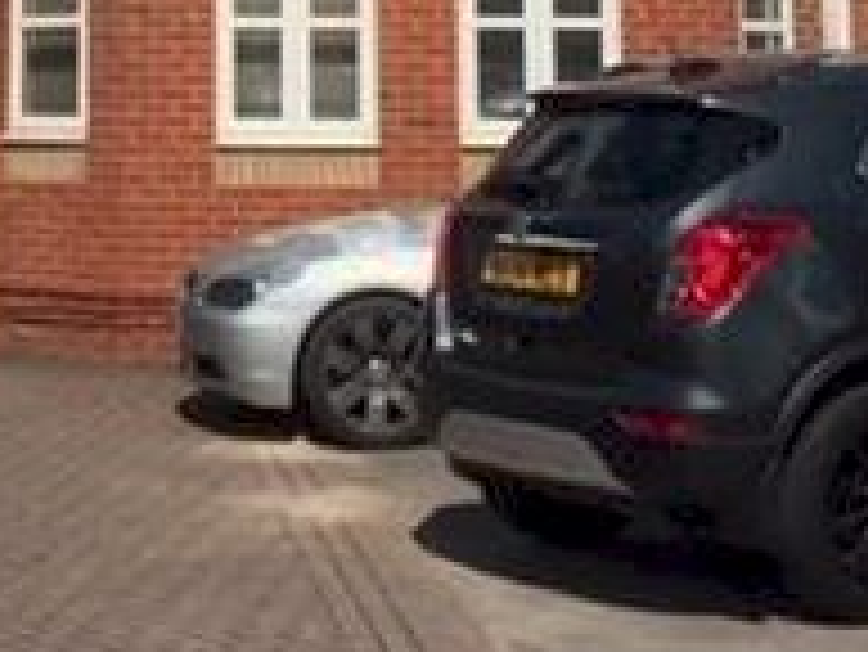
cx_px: 85
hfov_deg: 18.4
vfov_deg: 13.4
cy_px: -277
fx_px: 2635
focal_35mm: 105
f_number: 2.2
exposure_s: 1/4405
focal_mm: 4.15
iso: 32
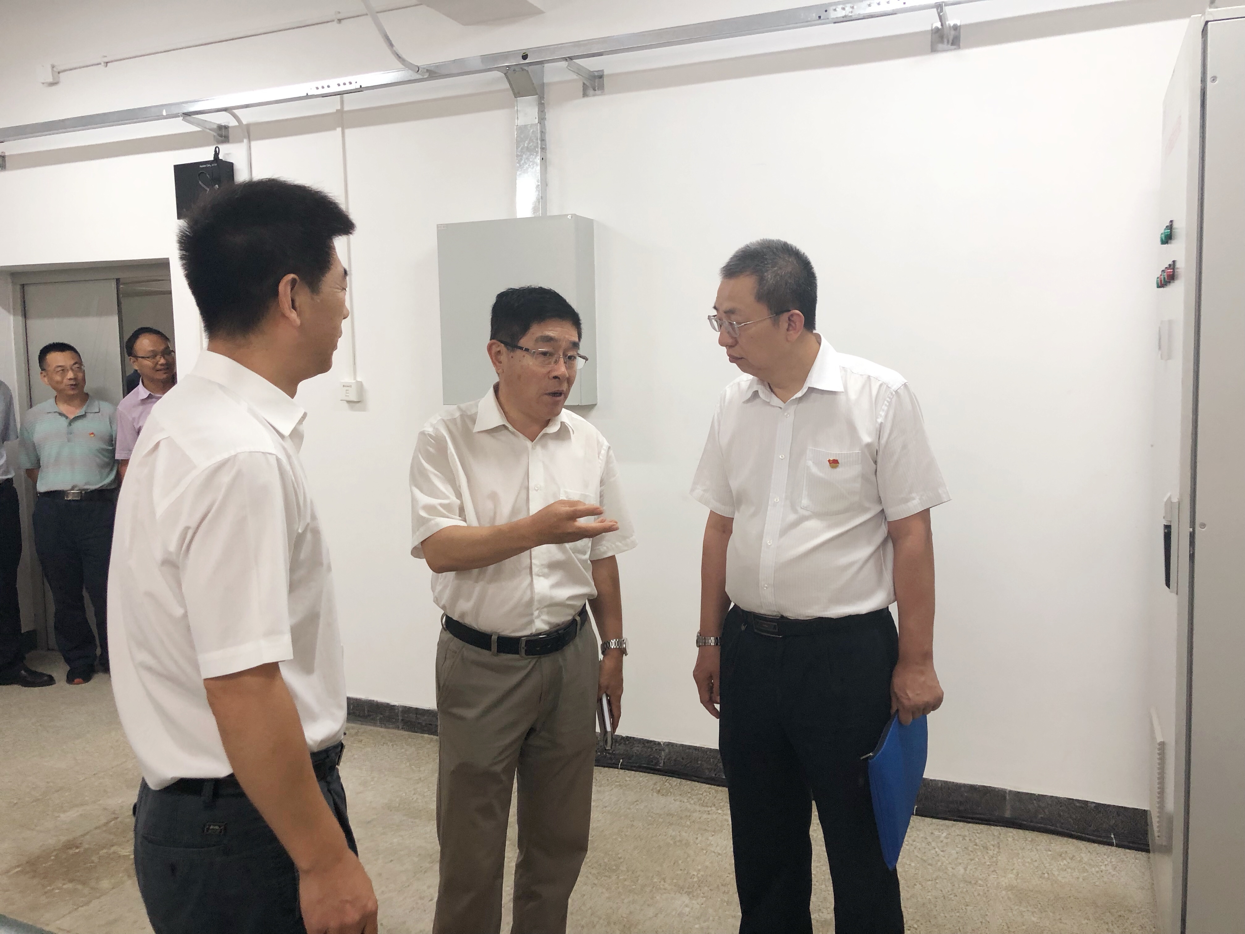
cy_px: 467
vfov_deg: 49.7
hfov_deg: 63.4
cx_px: 622
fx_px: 1007
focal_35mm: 28
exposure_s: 1/33
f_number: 1.8
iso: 32
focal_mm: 4
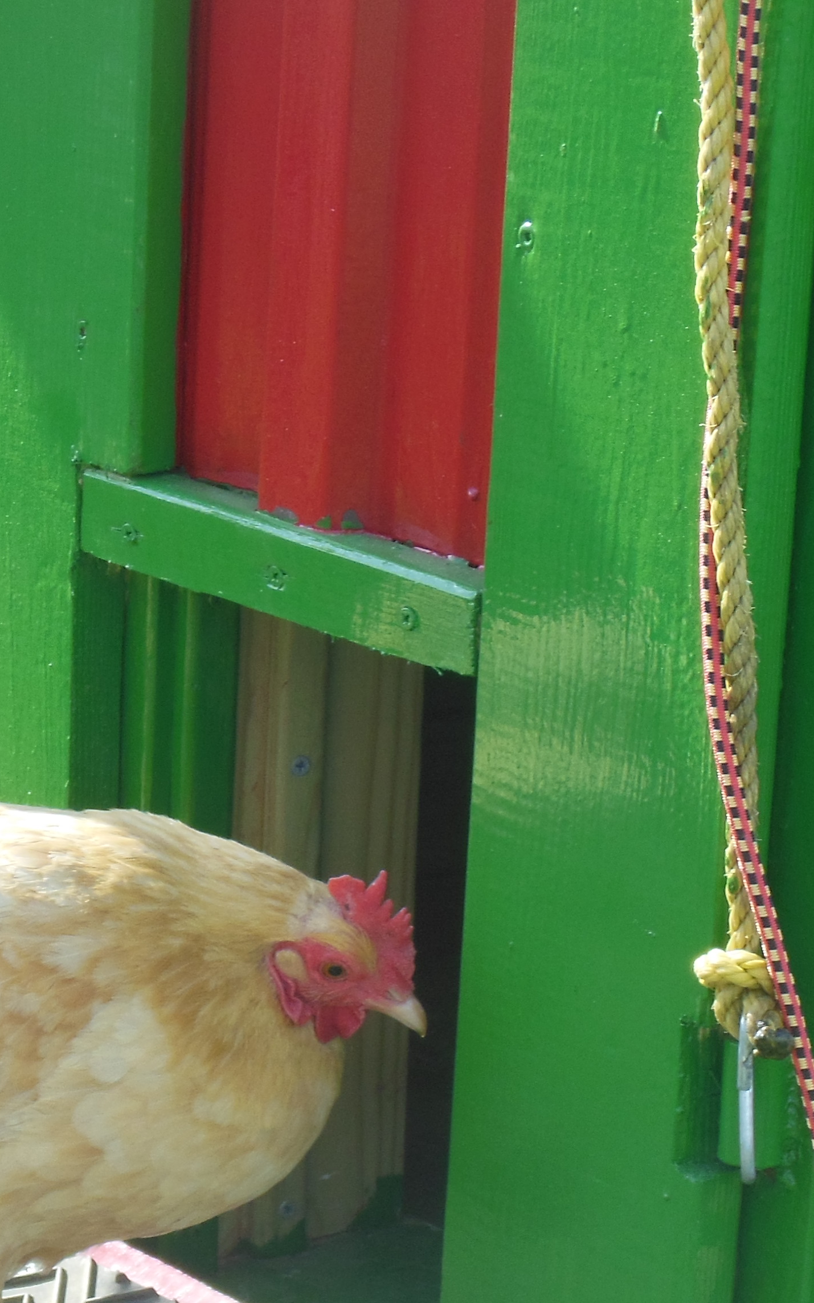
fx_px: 5004
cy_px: 930
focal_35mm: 141
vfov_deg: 14.8
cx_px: 51
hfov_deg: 9.3
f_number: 4.3
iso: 125
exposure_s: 1/320
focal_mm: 11.7
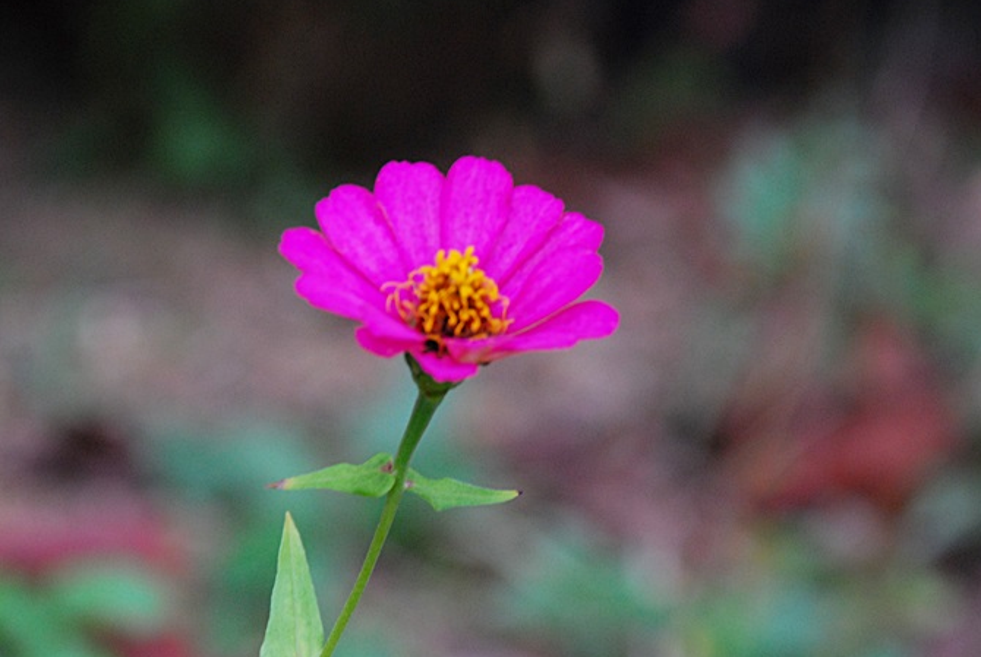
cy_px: 329
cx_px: 504
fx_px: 4885
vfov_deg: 7.7
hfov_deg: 11.5
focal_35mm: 179
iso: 560
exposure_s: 1/30
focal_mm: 100
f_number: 5.6
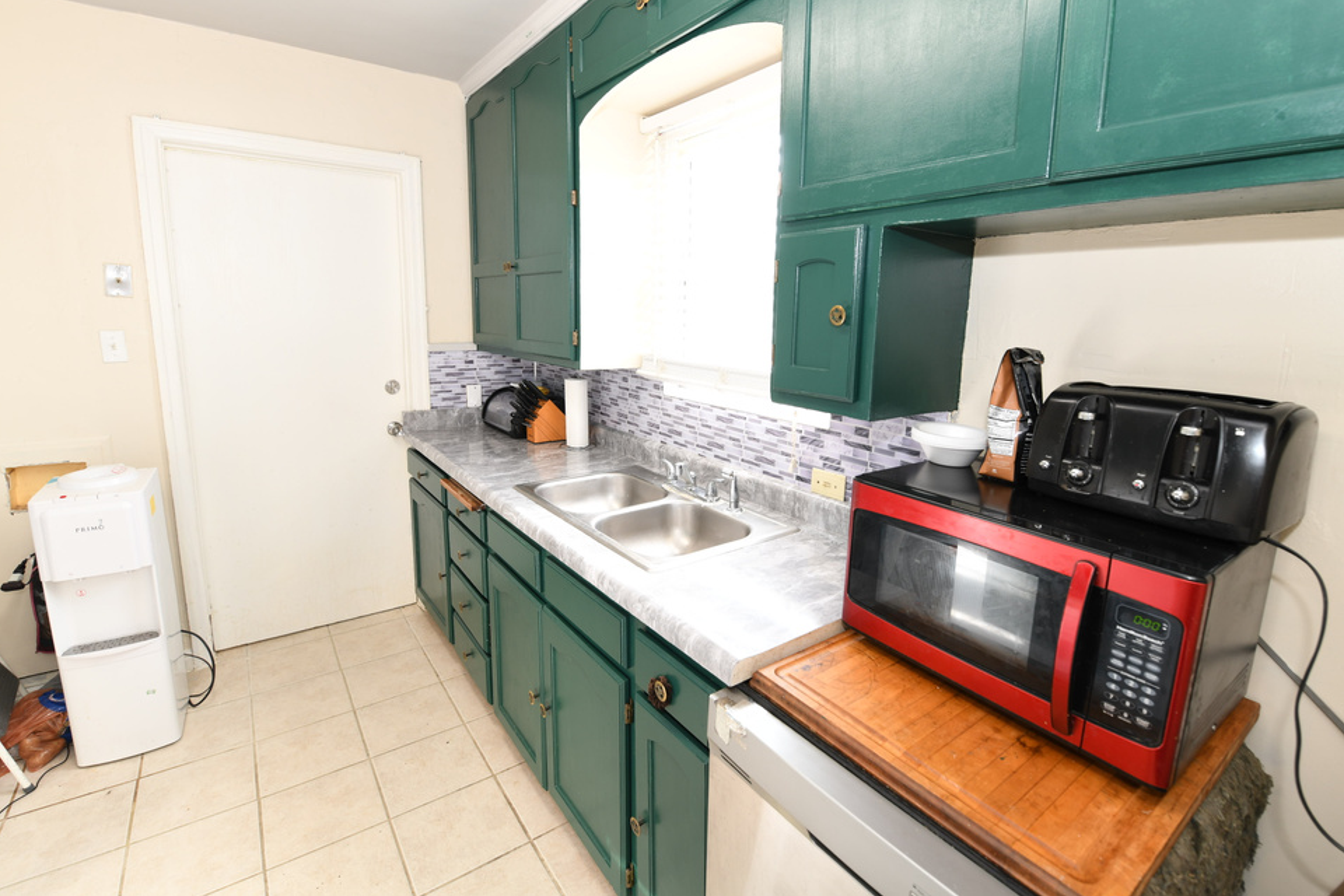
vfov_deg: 73.7
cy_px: 419
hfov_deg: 96.7
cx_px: 696
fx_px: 597
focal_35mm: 16
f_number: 5.6
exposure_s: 1/8
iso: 200
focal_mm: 15
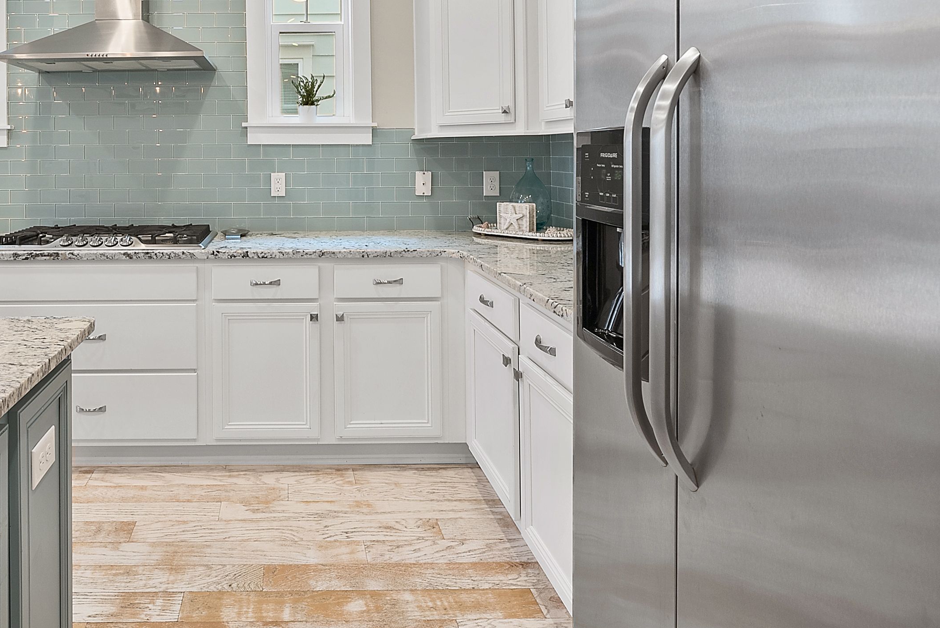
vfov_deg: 51.6
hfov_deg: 70.5
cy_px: 181
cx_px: 278
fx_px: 627
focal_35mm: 24
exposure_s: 1/4
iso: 320
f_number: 7.1
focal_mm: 12
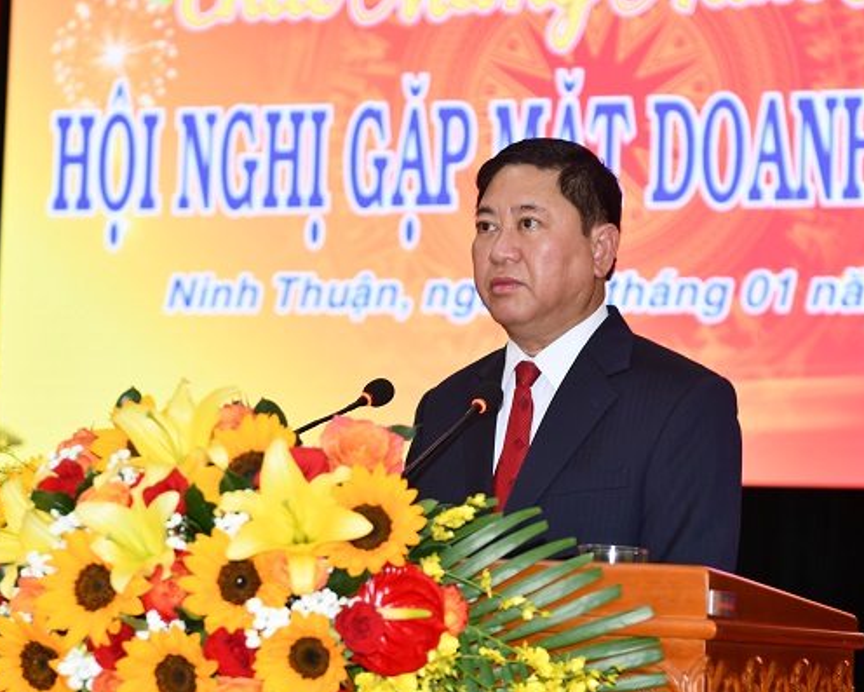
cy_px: 347
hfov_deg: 20.6
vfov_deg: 16.5
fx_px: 2379
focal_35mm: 93
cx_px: 444
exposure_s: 1/100
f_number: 2.8
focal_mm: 55
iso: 450
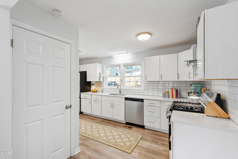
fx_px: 99
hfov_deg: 100.4
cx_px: 119
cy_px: 80
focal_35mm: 15
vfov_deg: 77.3
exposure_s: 1/5
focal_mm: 10
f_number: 8
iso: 100
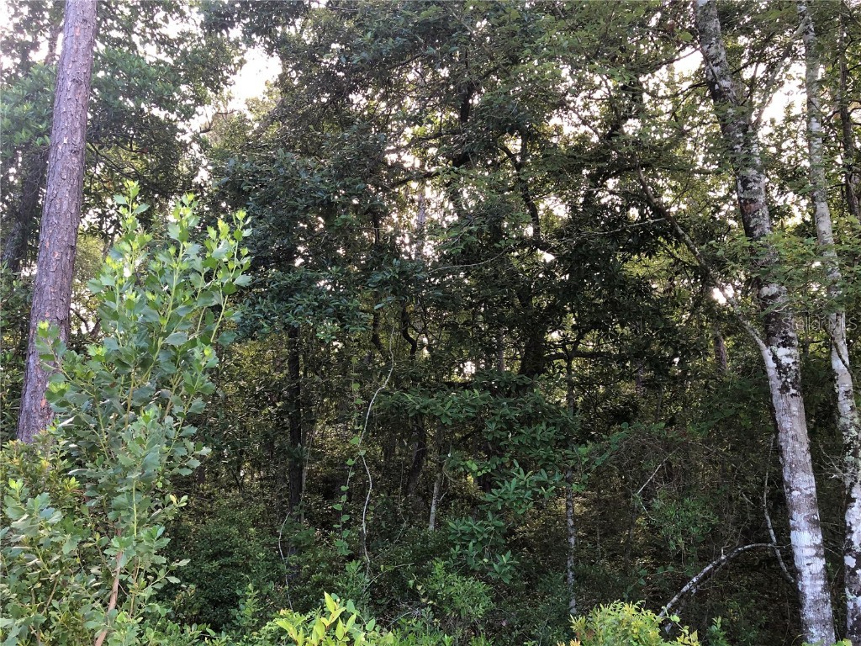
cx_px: 430
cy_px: 323
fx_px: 696
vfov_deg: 49.7
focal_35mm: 28
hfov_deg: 63.4
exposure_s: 1/40
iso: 25
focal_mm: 3.99
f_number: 1.8
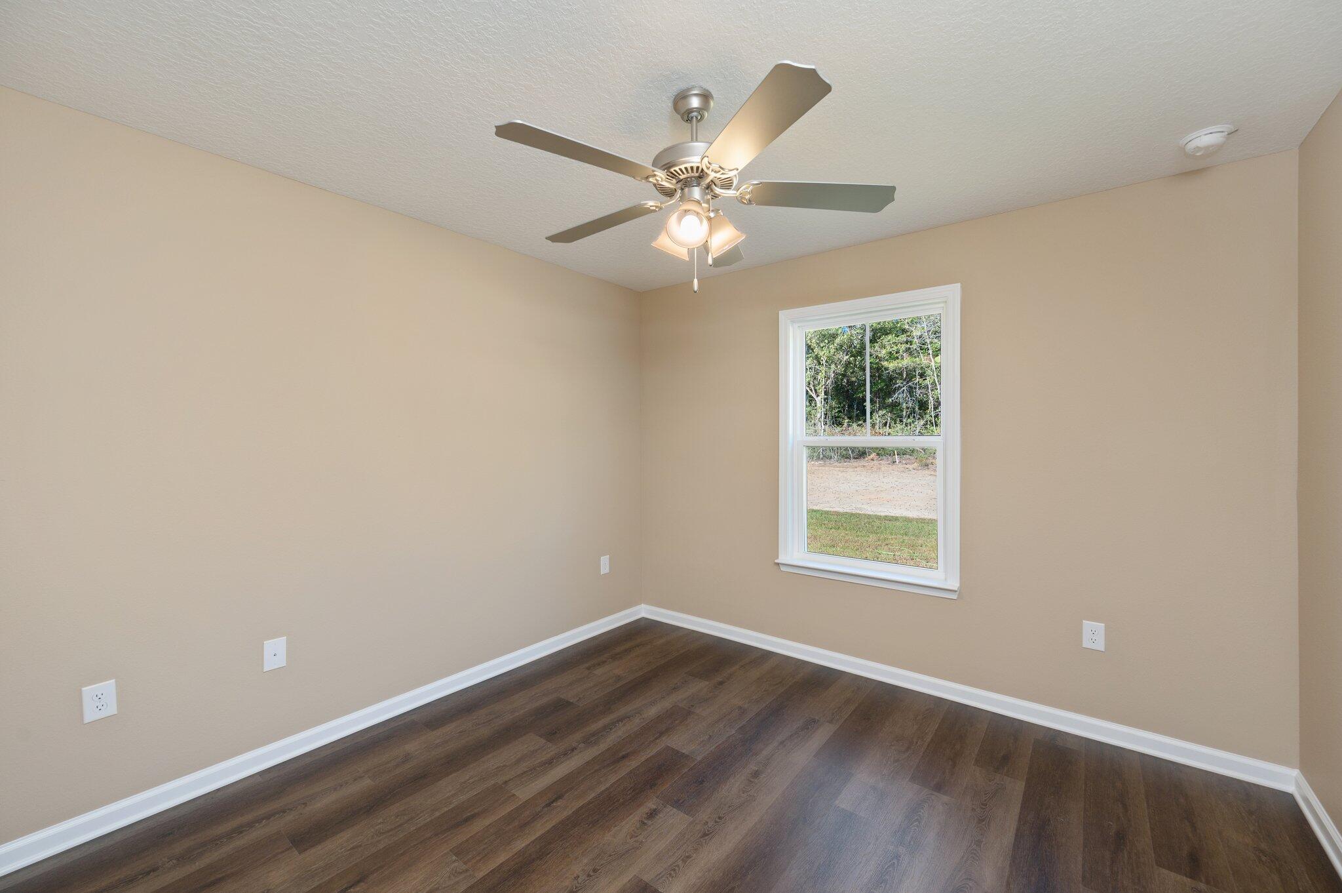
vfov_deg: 81.1
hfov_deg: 104.3
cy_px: 446
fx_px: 521
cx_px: 671
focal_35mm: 14
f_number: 7.1
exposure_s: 1/25
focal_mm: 14
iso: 250
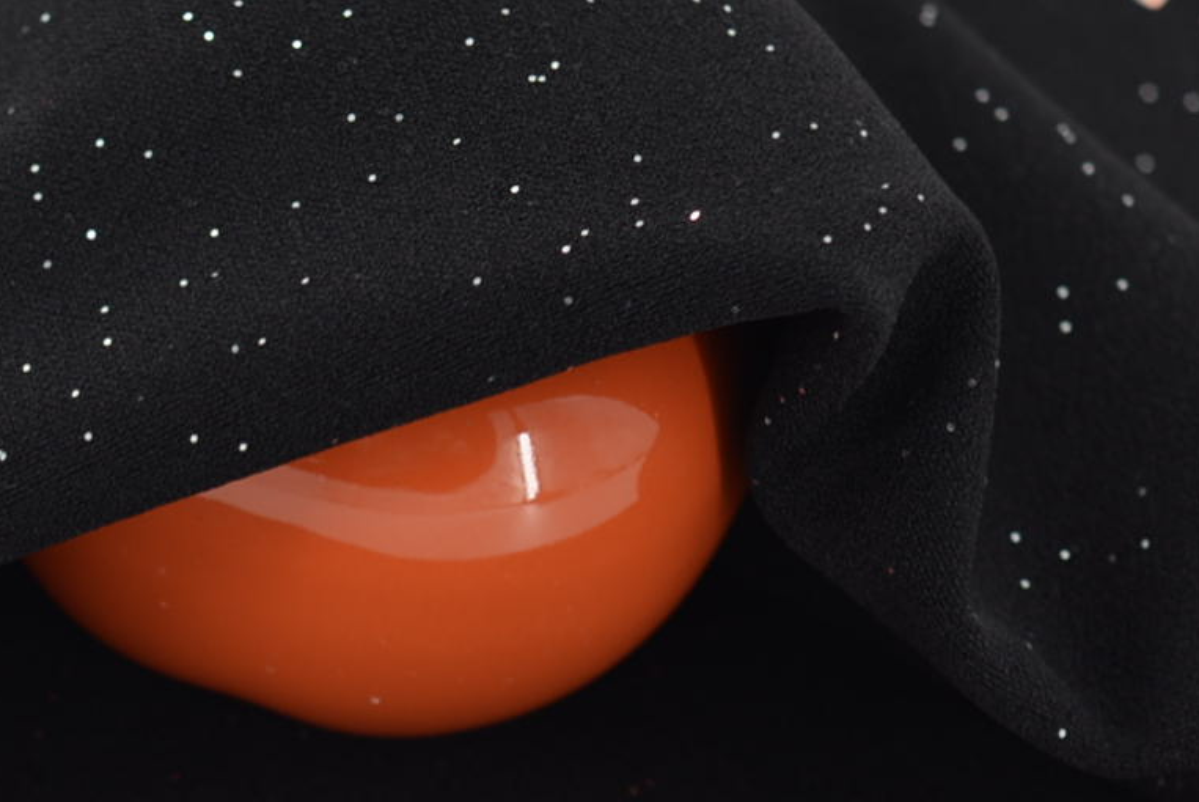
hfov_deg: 10.2
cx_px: -388
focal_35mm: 197
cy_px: 1451
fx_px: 6566
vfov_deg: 6.8
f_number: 4
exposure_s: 1/80
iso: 100
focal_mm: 50
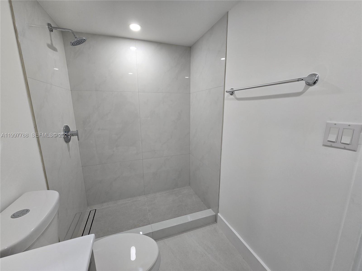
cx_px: 181
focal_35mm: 13
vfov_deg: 89.9
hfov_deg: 106.2
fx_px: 136
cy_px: 136
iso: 80
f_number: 2.2
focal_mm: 2.2
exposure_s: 1/60
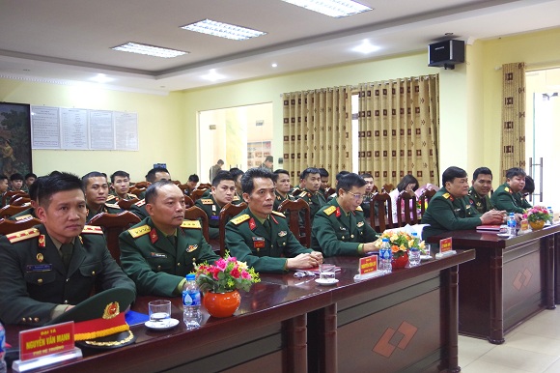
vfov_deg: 36.8
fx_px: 560
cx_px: 280
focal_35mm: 36
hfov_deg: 53.2
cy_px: 186
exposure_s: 1/50
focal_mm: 24
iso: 1600
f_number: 4
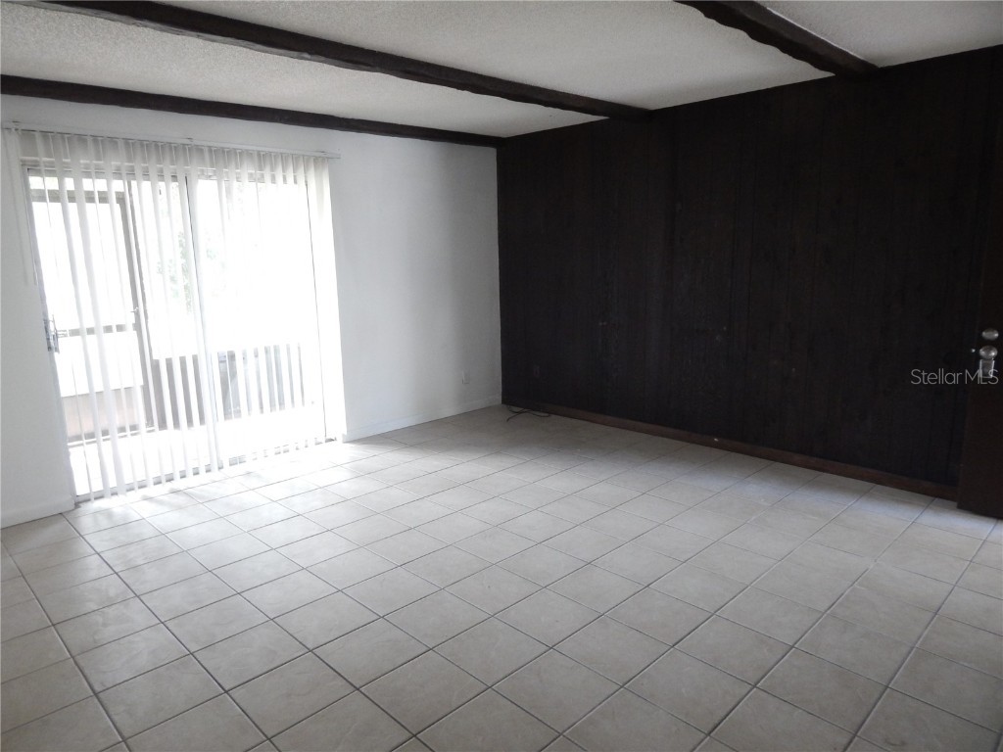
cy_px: 376
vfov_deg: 58.9
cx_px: 502
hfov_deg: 73.9
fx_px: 666
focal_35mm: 23
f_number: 3
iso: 400
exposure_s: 1/25
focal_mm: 4
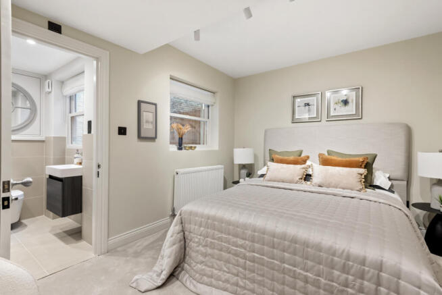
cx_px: 221
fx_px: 197
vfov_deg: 73.8
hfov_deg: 96.7
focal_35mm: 16
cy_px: 148
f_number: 10
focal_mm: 16
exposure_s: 1/8
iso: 1000
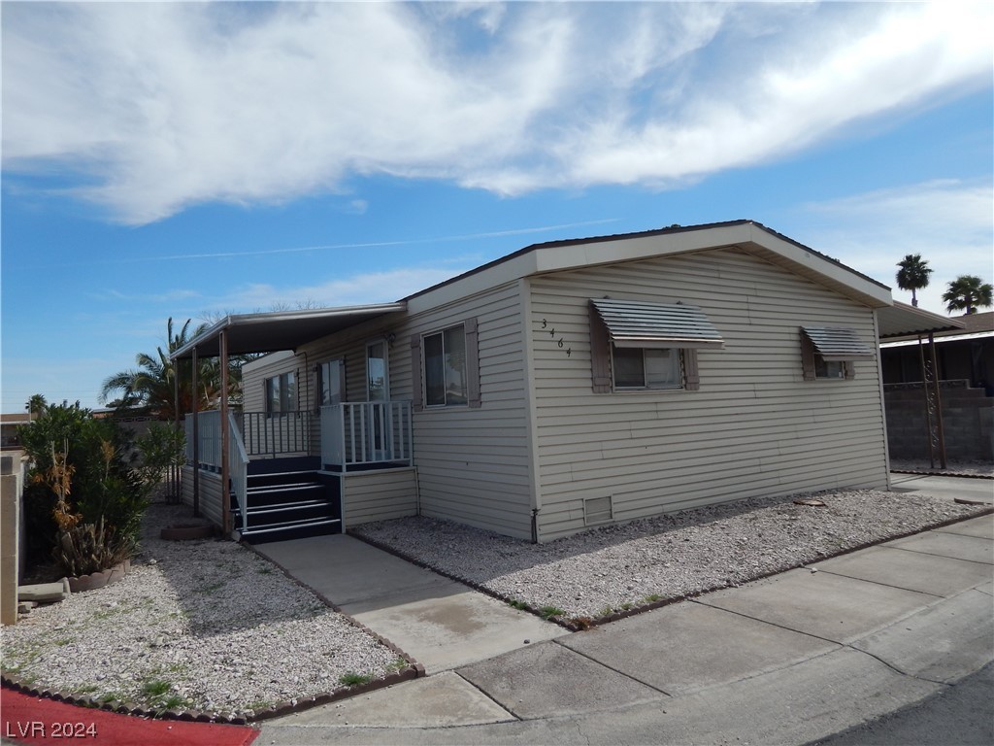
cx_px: 497
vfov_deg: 58.9
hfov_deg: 73.9
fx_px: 660
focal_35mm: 23
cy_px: 373
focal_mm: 4
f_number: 6
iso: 125
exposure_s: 1/800
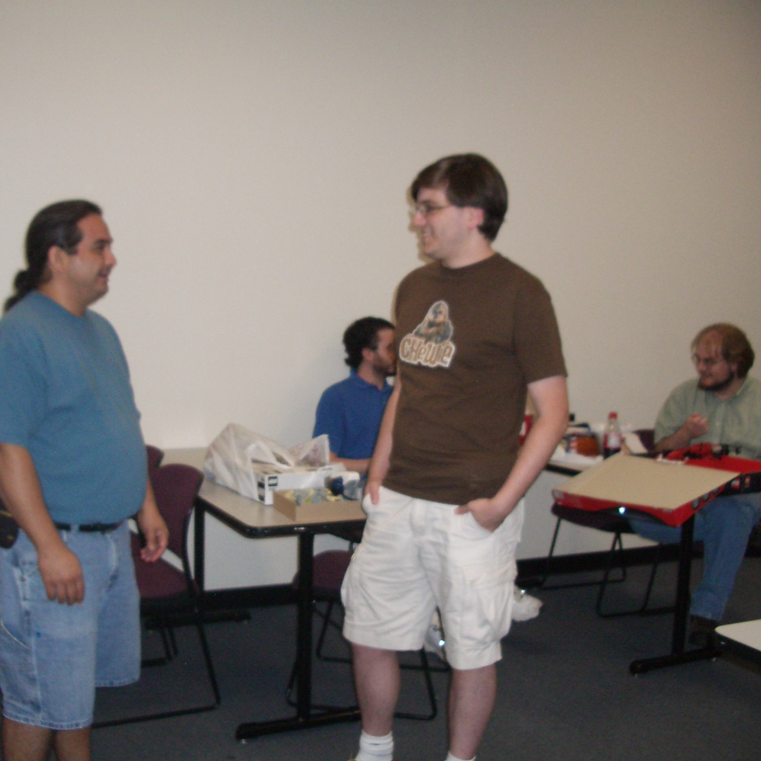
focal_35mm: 42
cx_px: 263
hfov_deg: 39.6
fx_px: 1045
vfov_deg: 40.0
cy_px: 381
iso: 200
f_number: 2.6
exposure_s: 1/60
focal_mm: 5.8
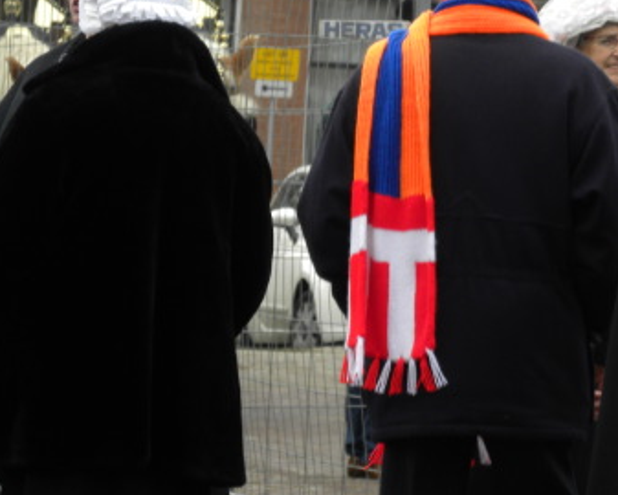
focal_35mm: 300
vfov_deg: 5.2
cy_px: 134
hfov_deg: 6.4
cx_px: 548
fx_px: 5490
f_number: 4.5
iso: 64
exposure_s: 1/90.4
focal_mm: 28.8
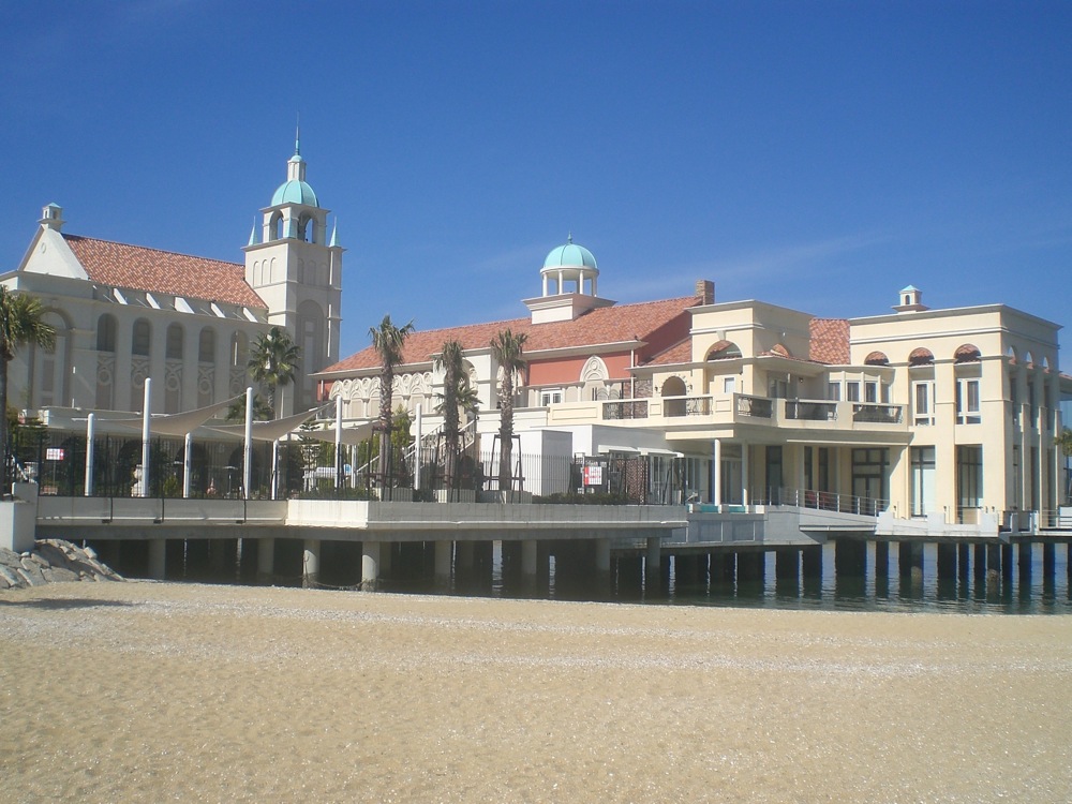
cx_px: 536
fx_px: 1177
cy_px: 402
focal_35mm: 38
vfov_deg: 37.7
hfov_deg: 49.0
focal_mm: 6.3
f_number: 4.4
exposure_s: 1/640
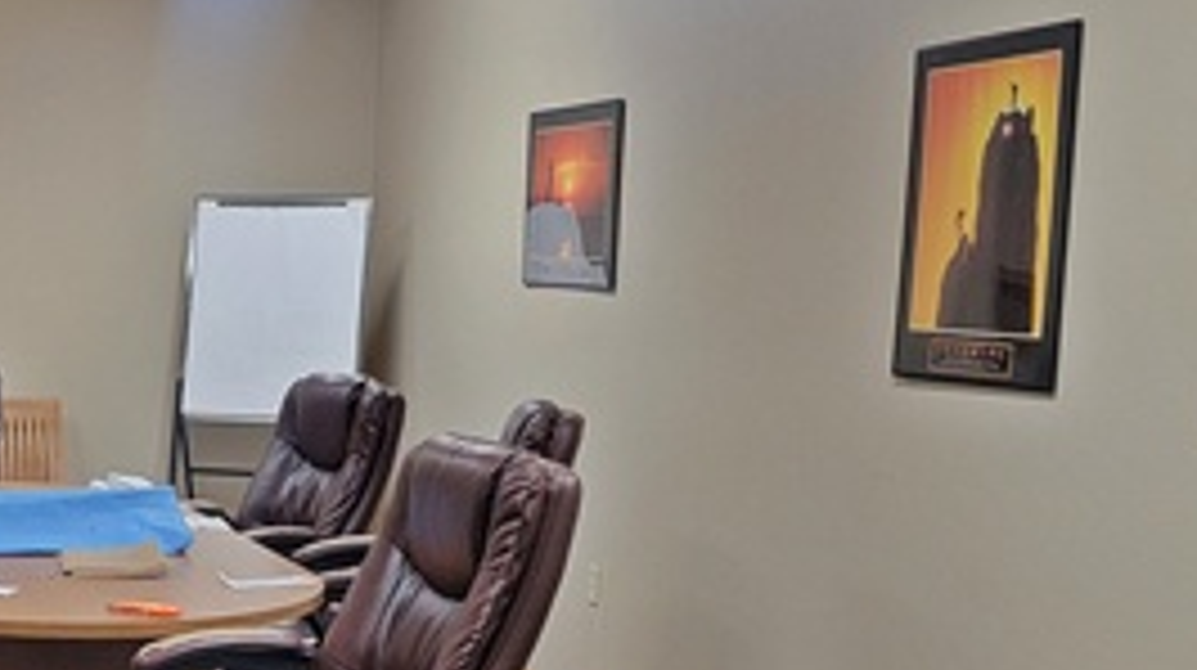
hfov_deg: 31.4
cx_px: 68
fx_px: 1998
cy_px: 454
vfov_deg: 19.0
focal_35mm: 63
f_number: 1.8
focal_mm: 6.7
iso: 250
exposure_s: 1/120
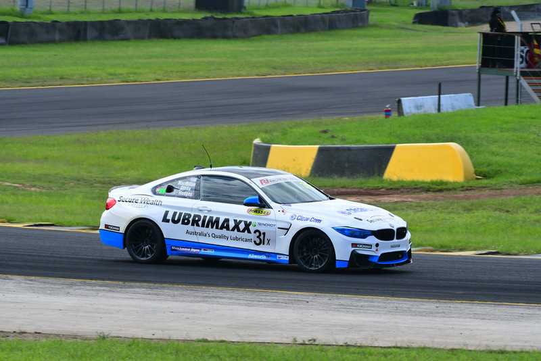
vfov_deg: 4.6
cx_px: 270
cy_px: 180
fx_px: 4510
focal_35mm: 300
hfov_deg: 6.9
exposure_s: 1/640
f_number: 11
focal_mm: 200
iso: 1000
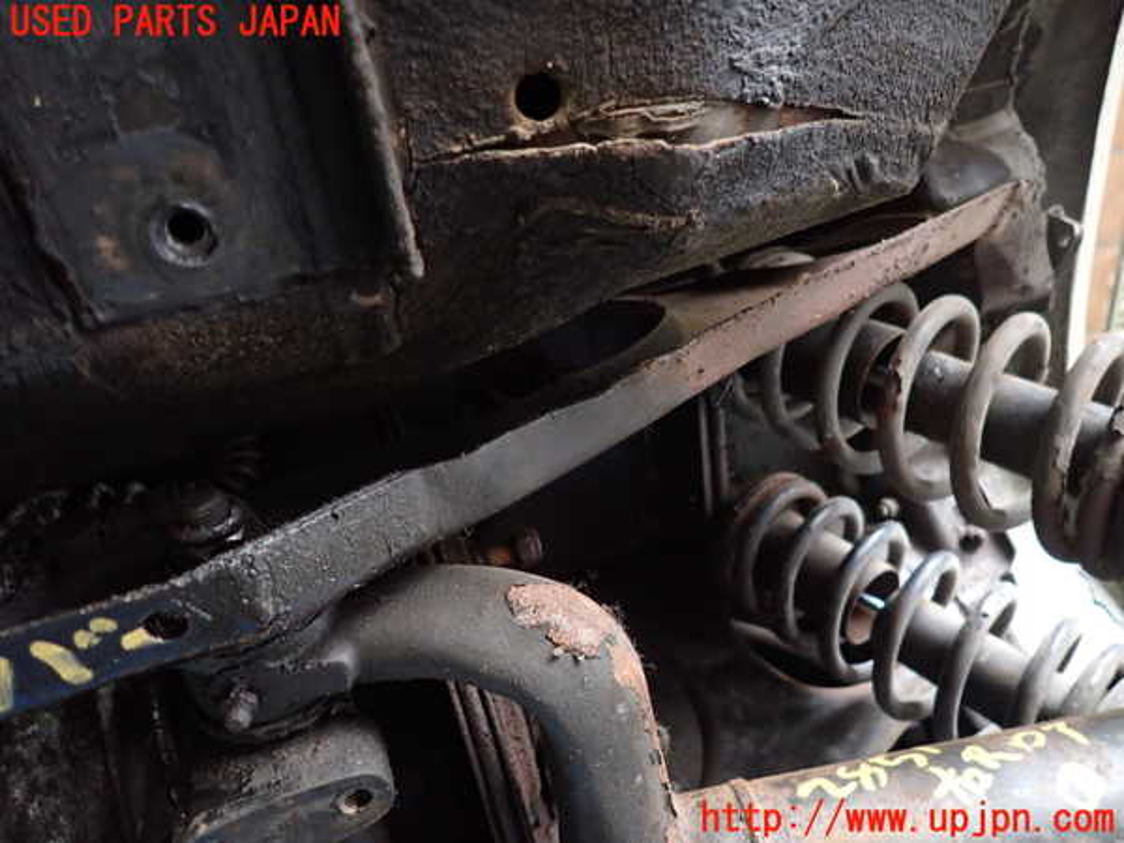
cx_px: 562
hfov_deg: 69.4
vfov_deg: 54.9
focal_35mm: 25
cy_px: 422
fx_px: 812
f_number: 2
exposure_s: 1/30
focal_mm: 4.5
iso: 500
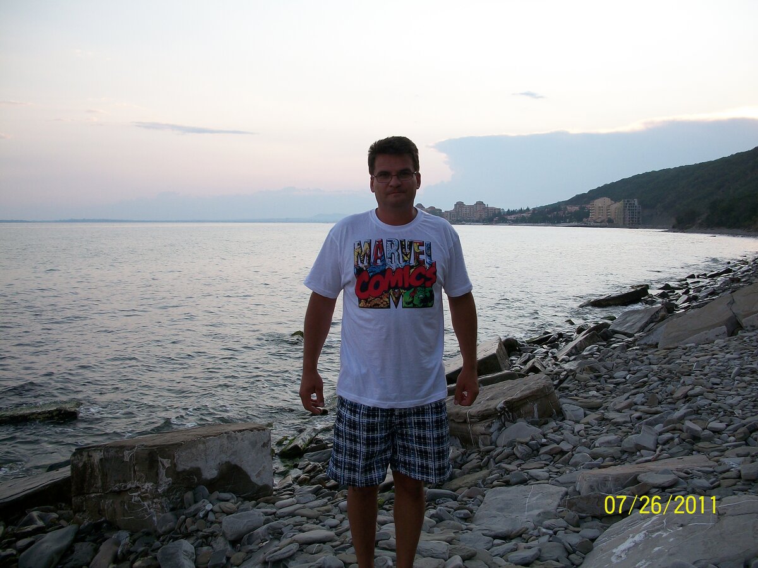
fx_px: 766
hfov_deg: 52.6
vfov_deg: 40.7
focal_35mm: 35
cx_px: 379
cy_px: 284
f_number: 3.1
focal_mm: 6.3
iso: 80
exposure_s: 1/250
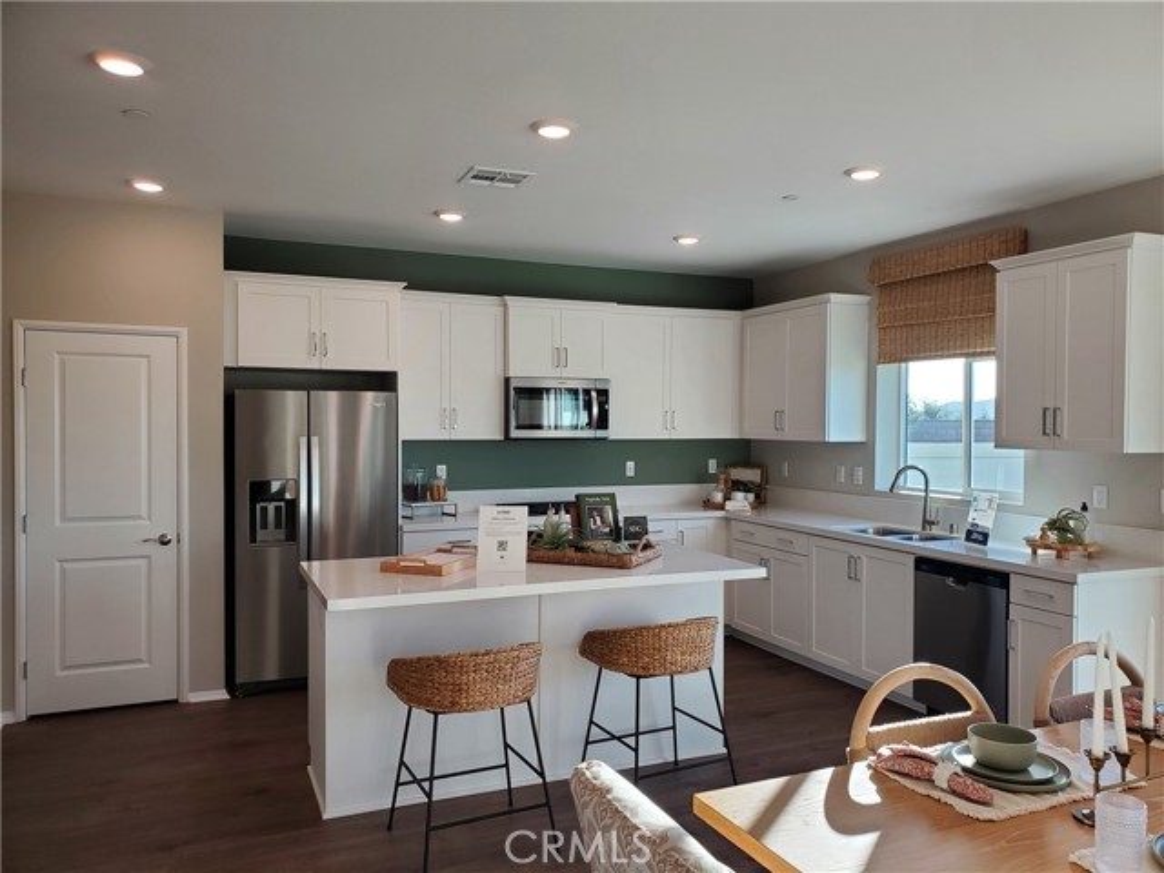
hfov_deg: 67.3
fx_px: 874
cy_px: 436
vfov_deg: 53.1
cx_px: 582
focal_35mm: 26
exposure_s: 1/120
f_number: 2.4
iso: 64
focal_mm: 4.3
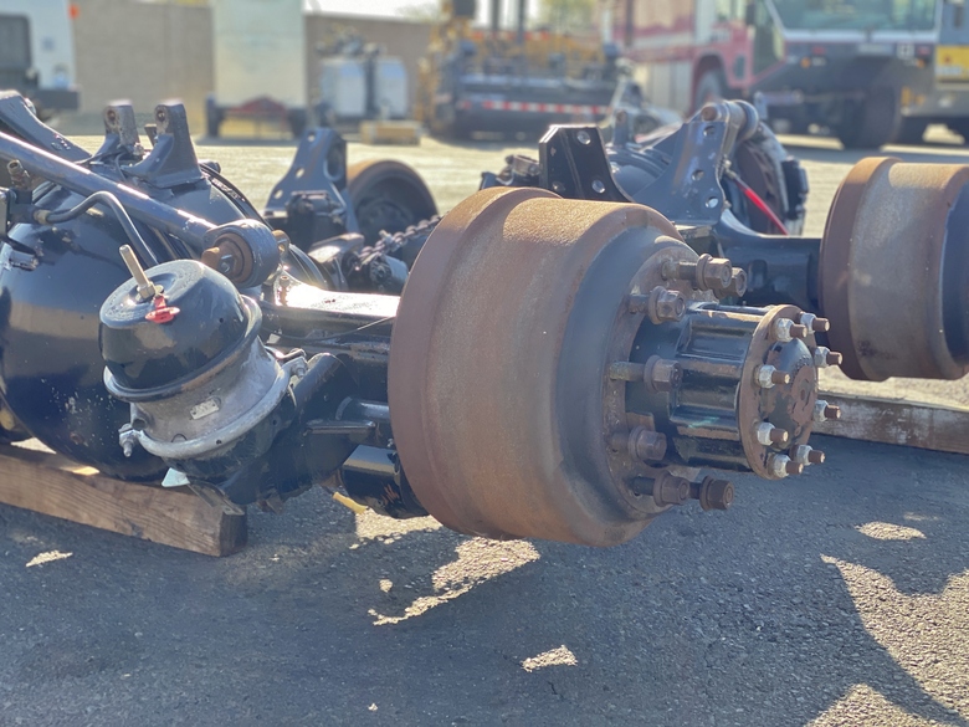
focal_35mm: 52
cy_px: 364
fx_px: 1456
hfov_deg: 36.8
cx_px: 484
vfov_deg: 28.0
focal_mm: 6
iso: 20
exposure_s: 1/232
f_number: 2
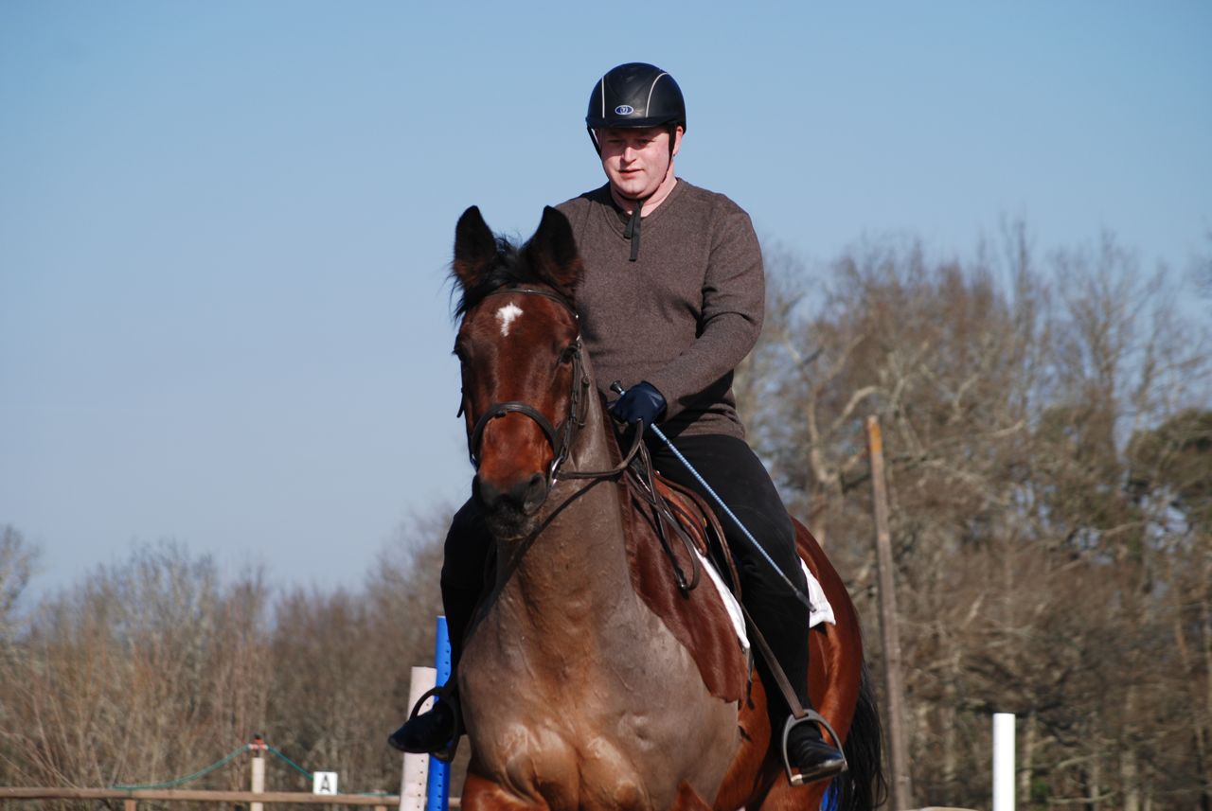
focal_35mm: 165
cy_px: 406
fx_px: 5562
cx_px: 606
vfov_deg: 8.3
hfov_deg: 12.4
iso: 100
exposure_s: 1/500
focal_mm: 110
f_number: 5.6
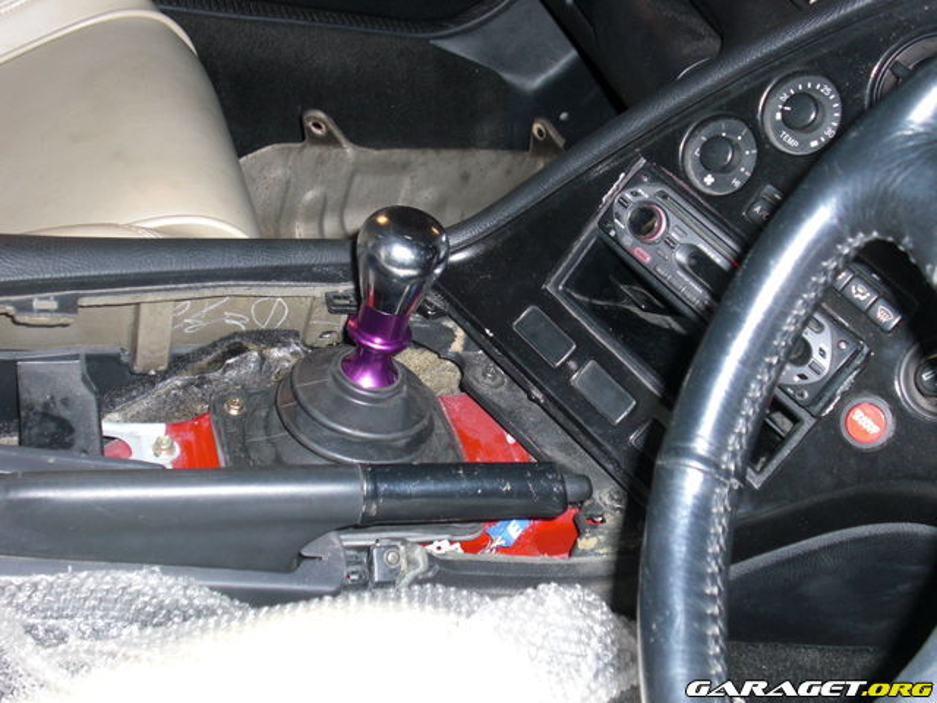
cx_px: 468
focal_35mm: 43
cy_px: 352
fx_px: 1164
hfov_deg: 43.9
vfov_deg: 33.6
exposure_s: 1/60
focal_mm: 7.6
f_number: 3.1
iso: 200
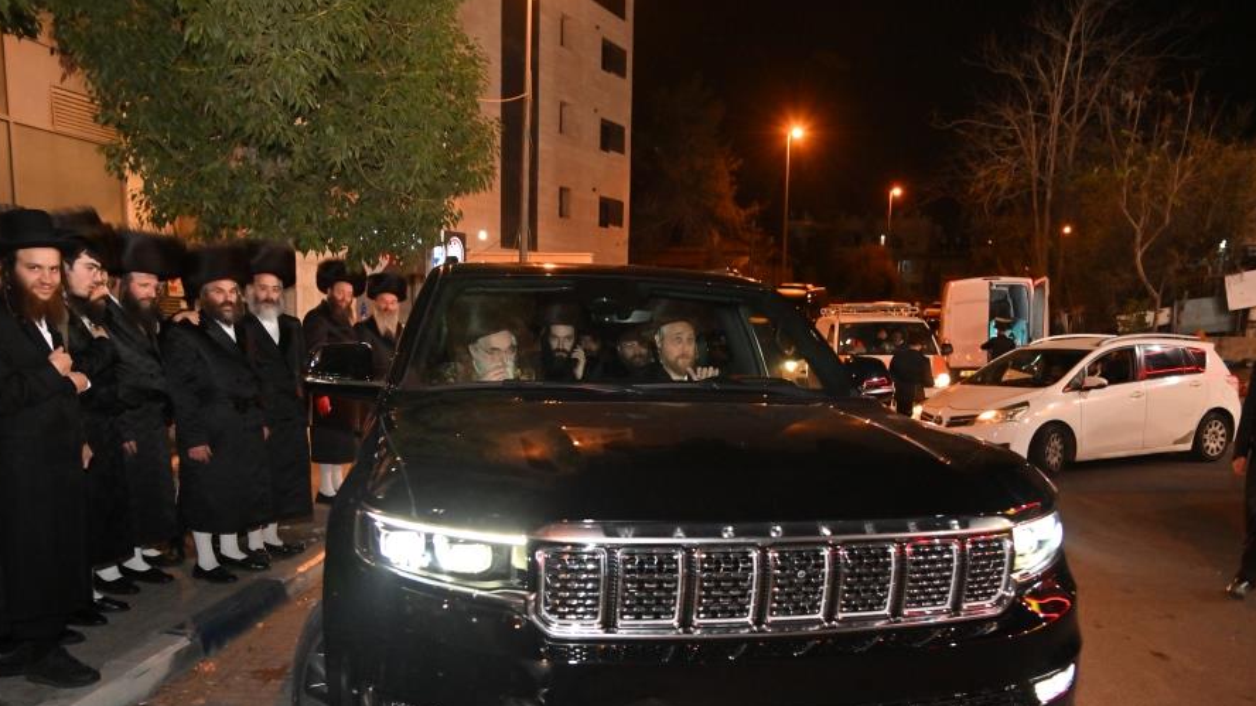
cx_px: 658
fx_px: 966
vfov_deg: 39.8
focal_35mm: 29
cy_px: 449
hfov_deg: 66.0
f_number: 4
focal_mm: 24
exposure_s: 1/160
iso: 1250
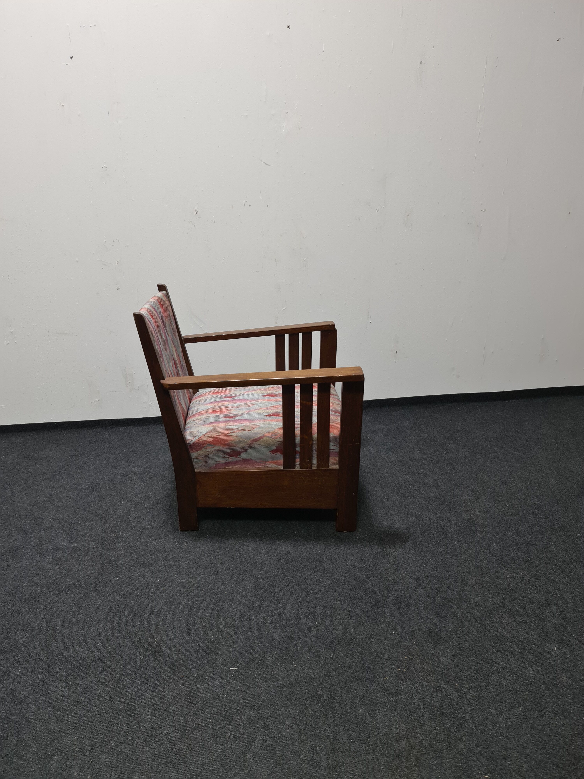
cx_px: 292
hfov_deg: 54.9
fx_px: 562
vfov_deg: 69.4
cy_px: 390
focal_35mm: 25
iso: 125
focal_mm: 7
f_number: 1.8
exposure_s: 1/100
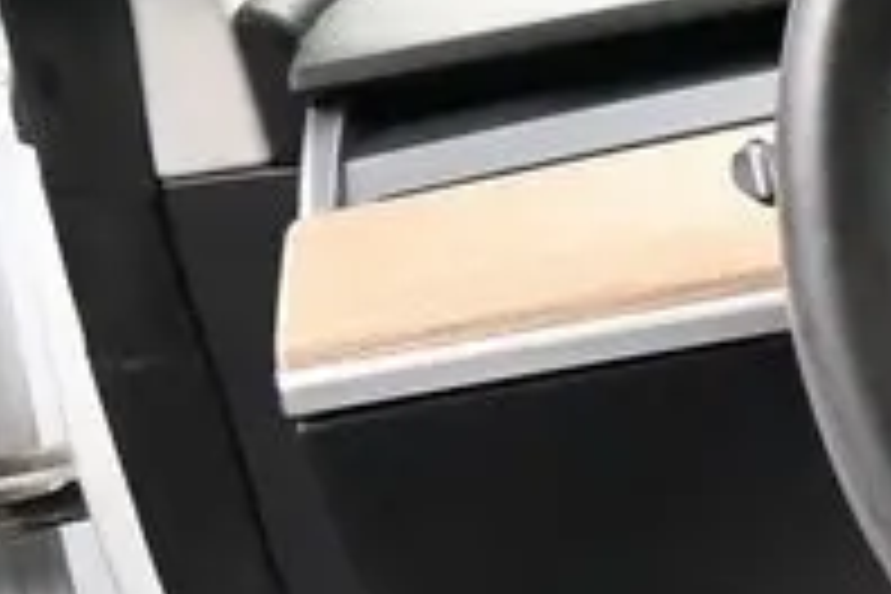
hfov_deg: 13.7
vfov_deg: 11.0
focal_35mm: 124
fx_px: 3069
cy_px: 574
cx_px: 1854
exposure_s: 1/125
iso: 1100
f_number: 3.5
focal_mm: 16
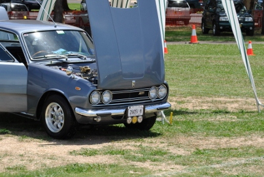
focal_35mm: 131
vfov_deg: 10.5
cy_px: 69
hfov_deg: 15.6
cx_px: 90
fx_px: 961
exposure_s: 1/250
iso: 100
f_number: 8
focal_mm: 55
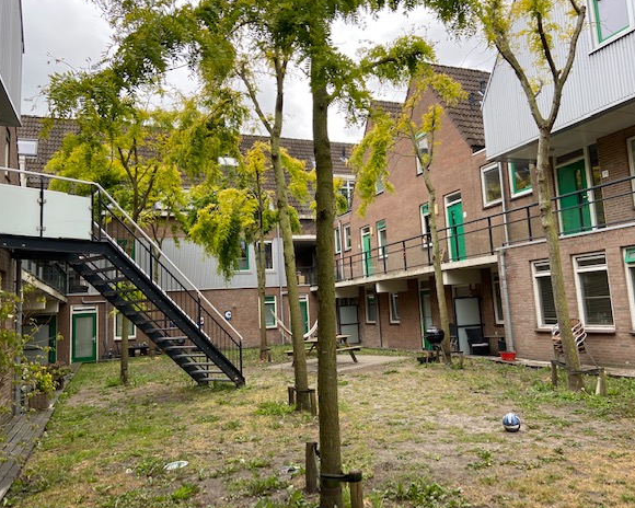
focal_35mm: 28
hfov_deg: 62.1
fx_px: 526
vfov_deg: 51.5
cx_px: 345
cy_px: 250
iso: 32
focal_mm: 4.25
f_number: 1.8
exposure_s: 1/594
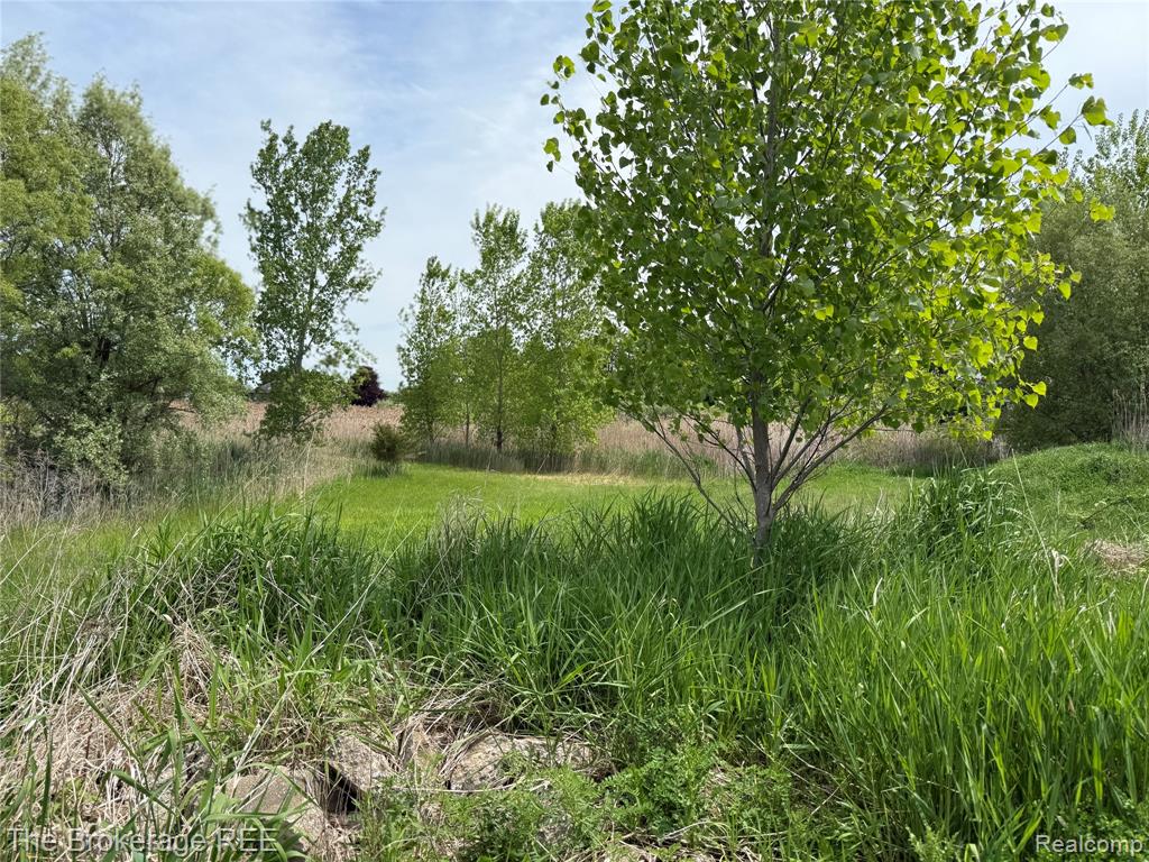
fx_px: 797
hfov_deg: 71.6
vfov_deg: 56.8
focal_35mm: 24
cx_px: 574
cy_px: 431
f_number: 1.78
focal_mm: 6.76
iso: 80
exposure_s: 1/3584
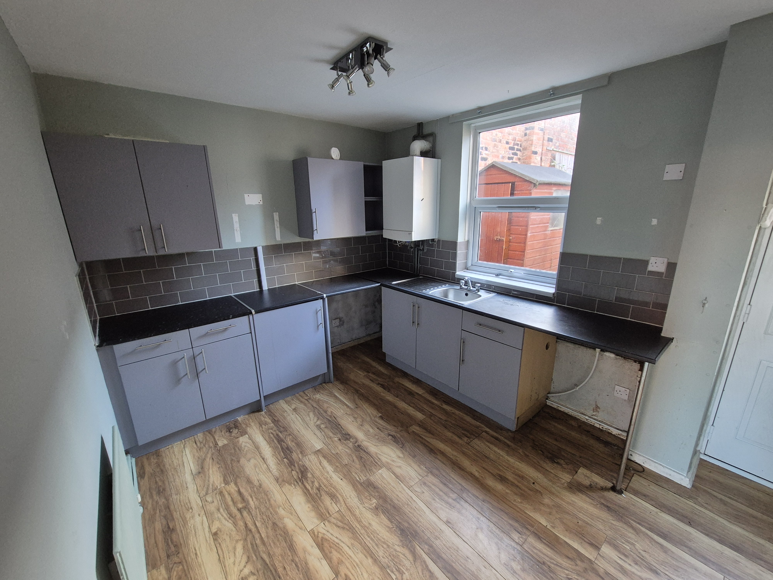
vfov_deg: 89.9
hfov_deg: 106.2
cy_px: 290
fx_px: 290
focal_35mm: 13
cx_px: 386
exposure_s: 1/50
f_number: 2.2
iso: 640
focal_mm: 2.2
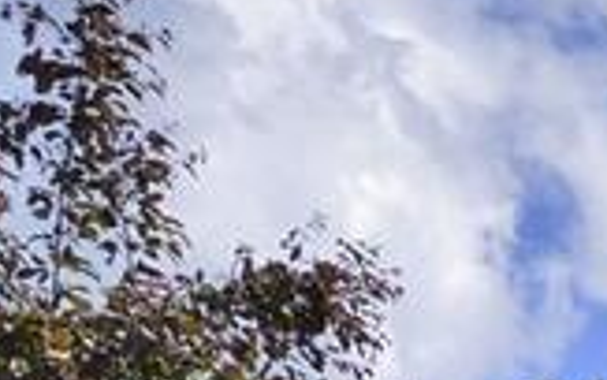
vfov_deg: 9.8
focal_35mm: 105
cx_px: 1497
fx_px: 1741
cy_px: 1099
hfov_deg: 13.6
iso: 140
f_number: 8
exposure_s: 1/250
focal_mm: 11
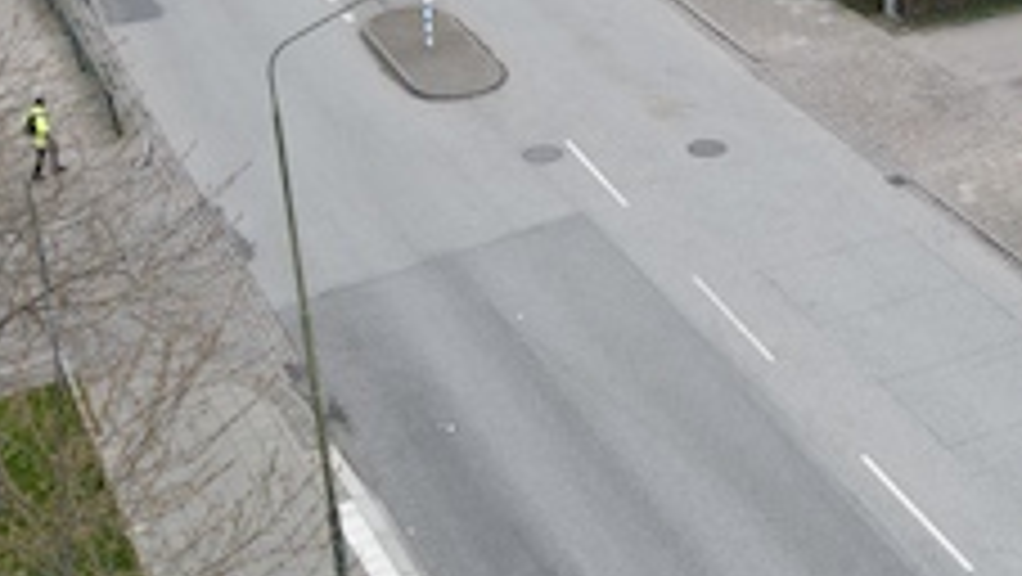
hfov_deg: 29.3
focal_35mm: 69
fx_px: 1871
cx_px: 927
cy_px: -45
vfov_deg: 17.0
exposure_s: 1/90
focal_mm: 4.5
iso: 110
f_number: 2.8
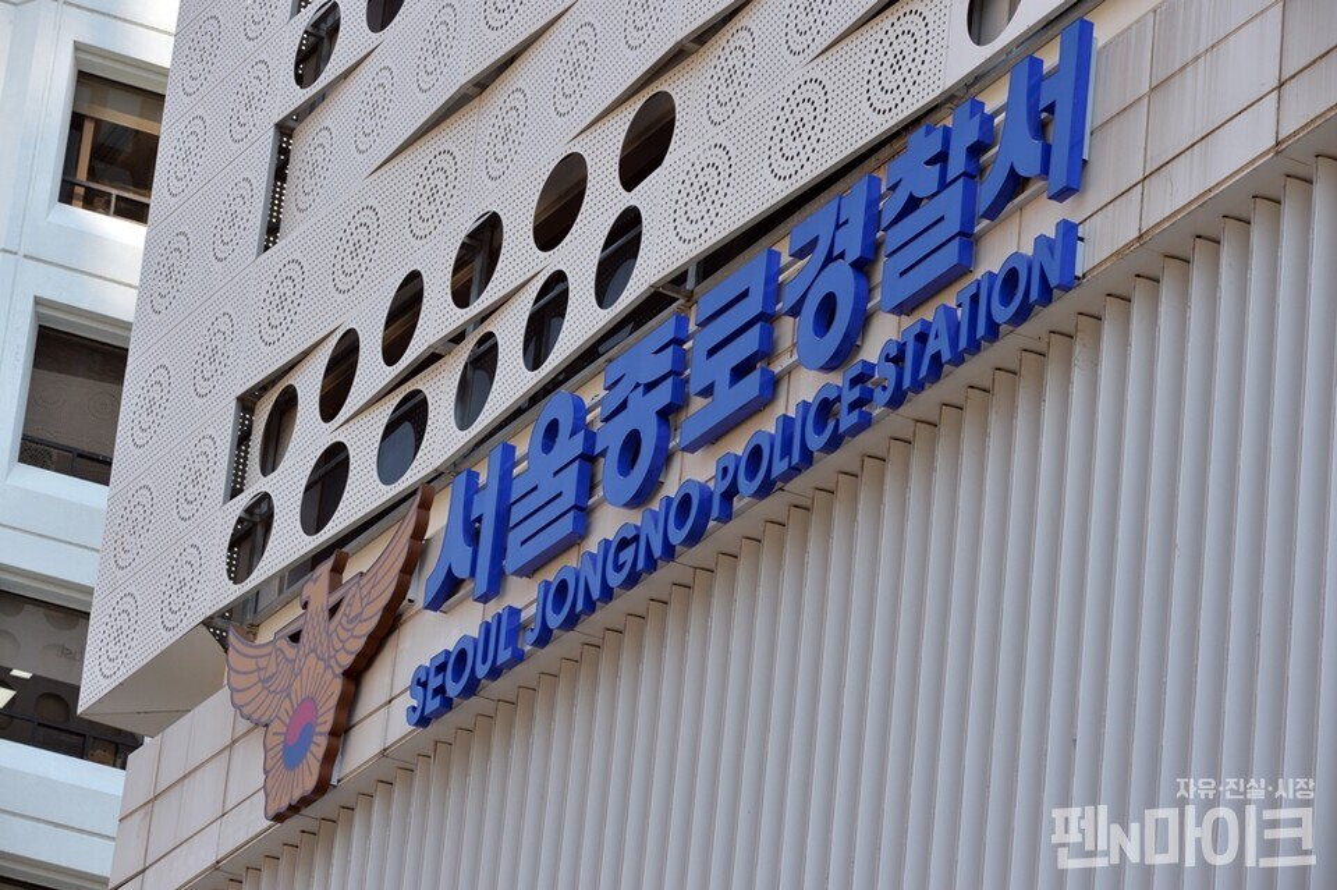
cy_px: 445
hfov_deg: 12.5
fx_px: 6124
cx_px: 668
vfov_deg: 8.3
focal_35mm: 165
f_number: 14
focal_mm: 165
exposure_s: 1/250
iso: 800
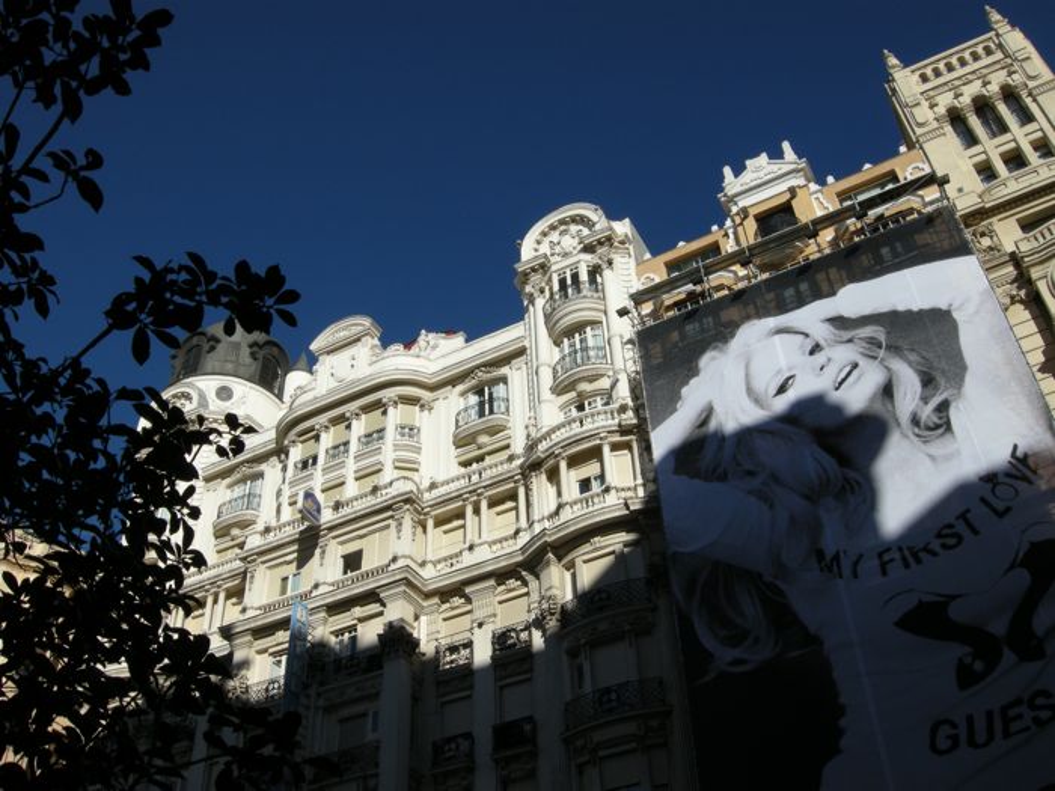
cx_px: 528
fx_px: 1067
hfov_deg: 52.6
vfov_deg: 40.7
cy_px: 396
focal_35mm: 35
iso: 64
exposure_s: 1/322
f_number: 6.8
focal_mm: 7.5
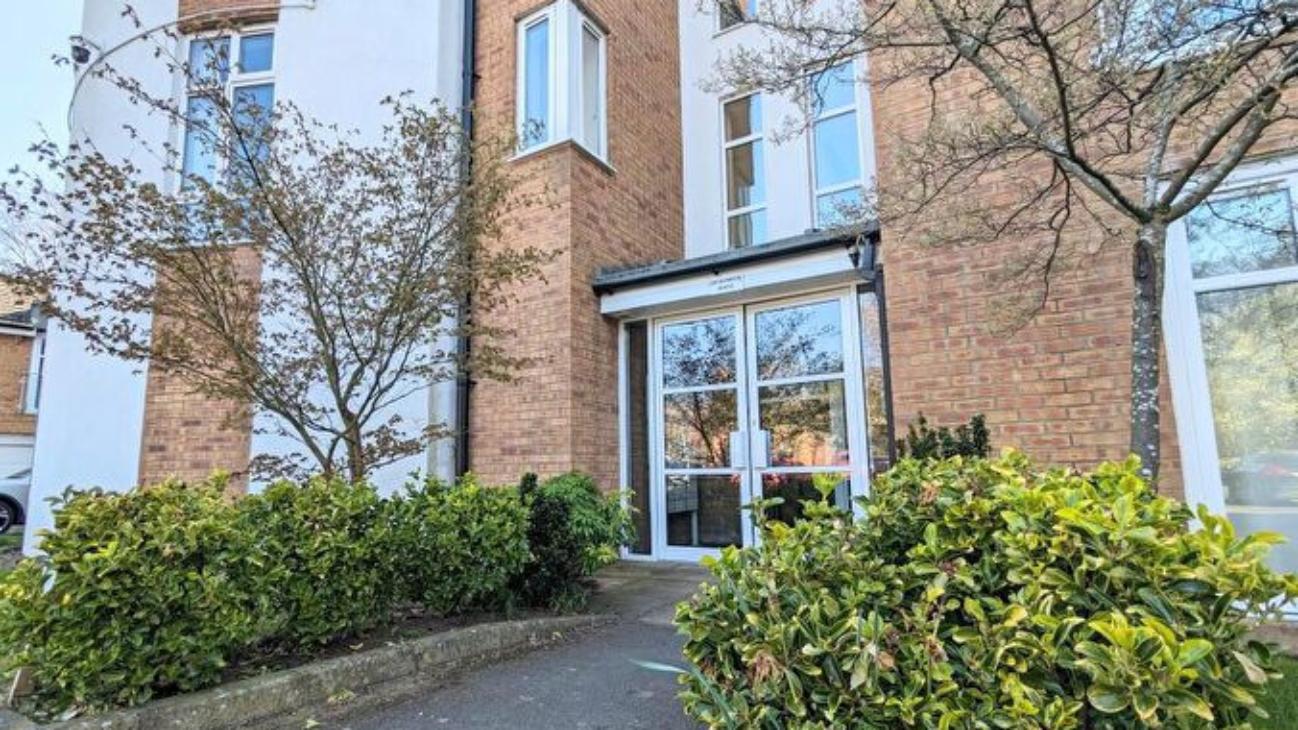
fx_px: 619
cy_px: 395
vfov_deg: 60.9
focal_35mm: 18
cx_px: 631
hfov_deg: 92.6
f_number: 2.2
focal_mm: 2.35
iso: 42
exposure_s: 1/460
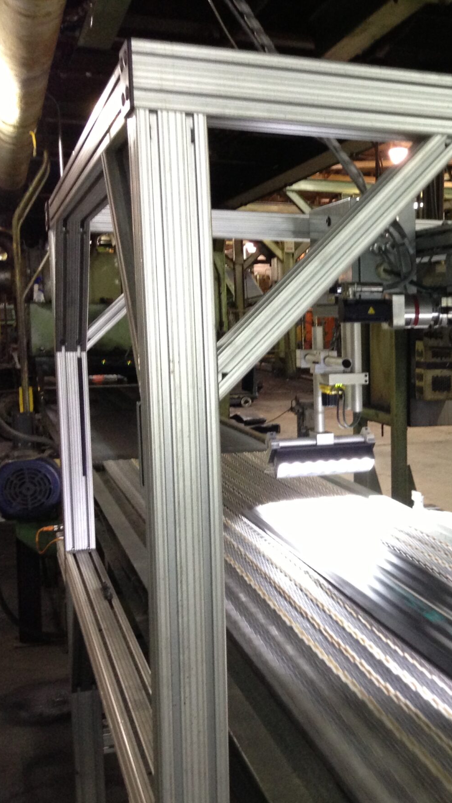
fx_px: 1108
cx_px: 535
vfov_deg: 39.9
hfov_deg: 21.5
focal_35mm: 52
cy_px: 420
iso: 200
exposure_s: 1/20
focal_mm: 4.13
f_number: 2.4
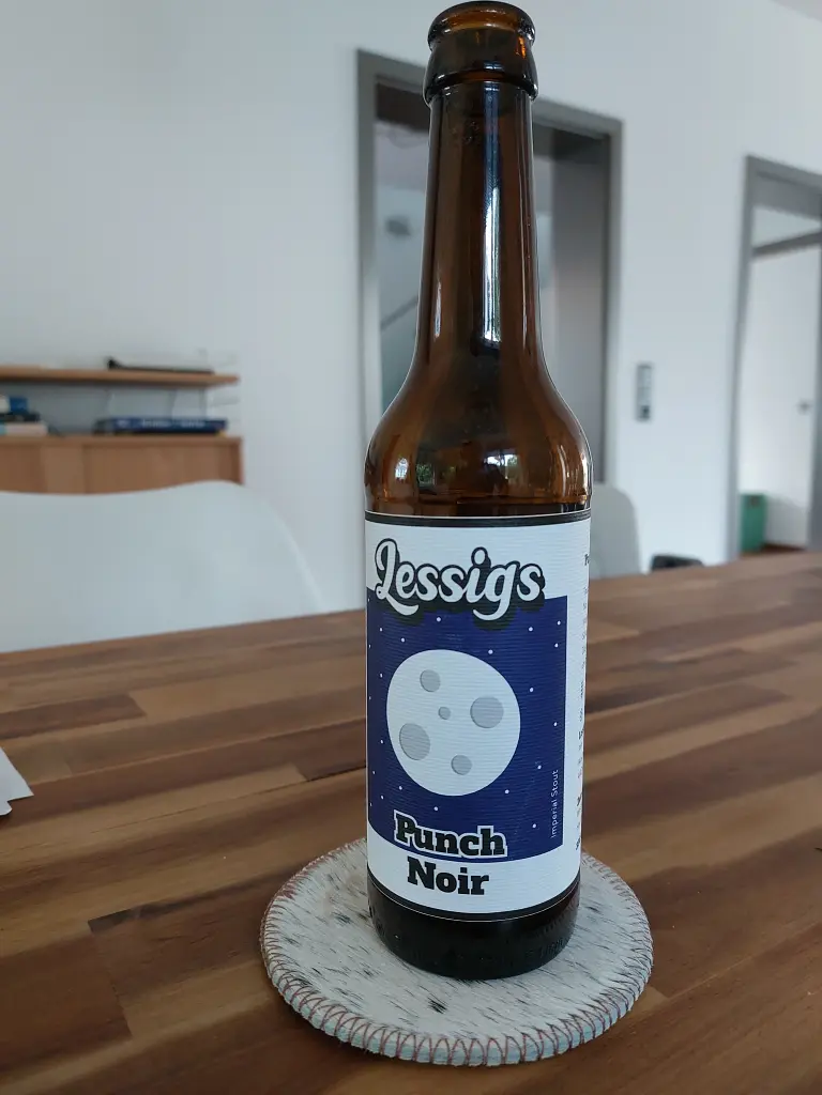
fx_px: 760
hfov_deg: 56.8
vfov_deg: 71.6
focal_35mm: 24
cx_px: 411
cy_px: 548
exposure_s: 1/50
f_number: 1.8
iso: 400
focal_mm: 5.23
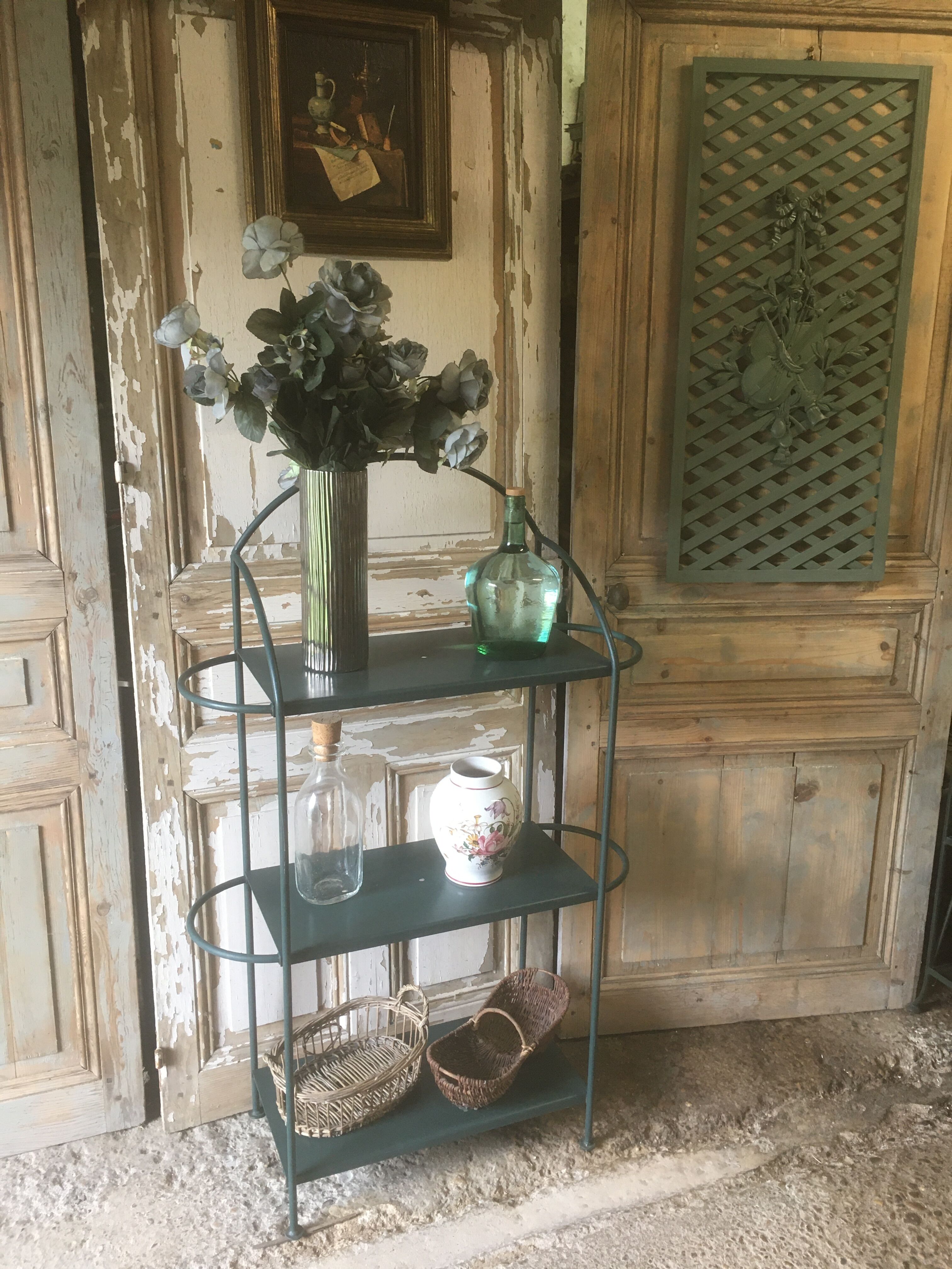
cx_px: 476
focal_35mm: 29
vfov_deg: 61.7
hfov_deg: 48.2
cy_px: 634
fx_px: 1063
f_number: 2.2
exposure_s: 1/33
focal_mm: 4.15
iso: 100
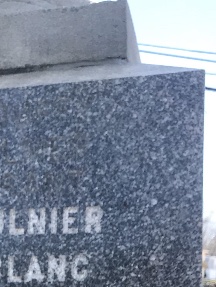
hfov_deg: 16.4
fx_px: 715
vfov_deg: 20.3
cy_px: 399
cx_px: -52
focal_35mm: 86
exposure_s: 1/613
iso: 20
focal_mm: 3.99
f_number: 1.8
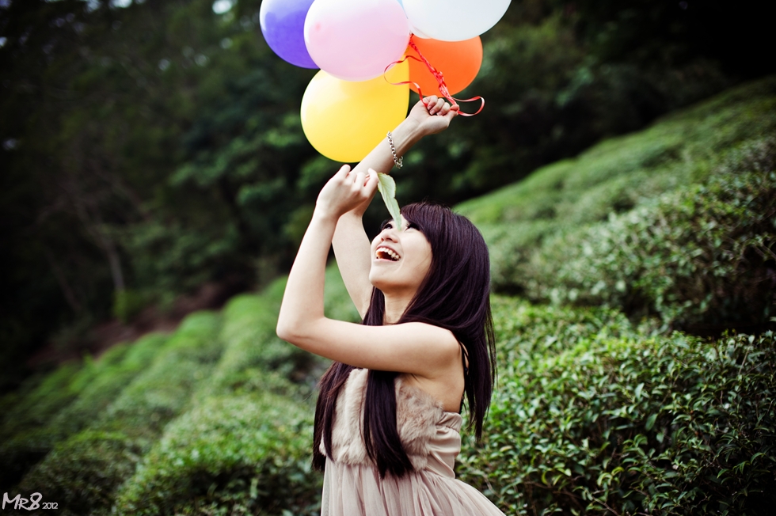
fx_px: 1099
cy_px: 254
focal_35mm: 51
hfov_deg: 38.9
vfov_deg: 26.4
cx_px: 390
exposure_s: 1/1250
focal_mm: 50
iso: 320
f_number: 2
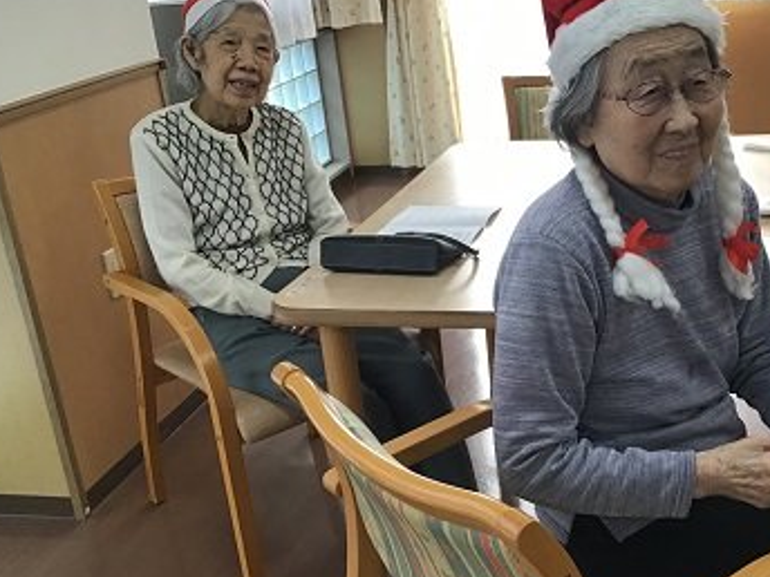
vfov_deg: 32.2
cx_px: 526
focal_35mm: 45
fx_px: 1001
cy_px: 305
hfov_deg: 41.4
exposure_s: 1/40
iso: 25
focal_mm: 3.3
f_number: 2.4
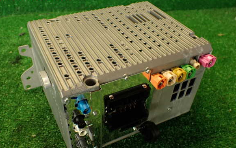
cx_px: 117
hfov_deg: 55.3
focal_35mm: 35
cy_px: 83
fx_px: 225
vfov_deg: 36.2
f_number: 2.4
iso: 200
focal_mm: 5.79
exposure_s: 1/30
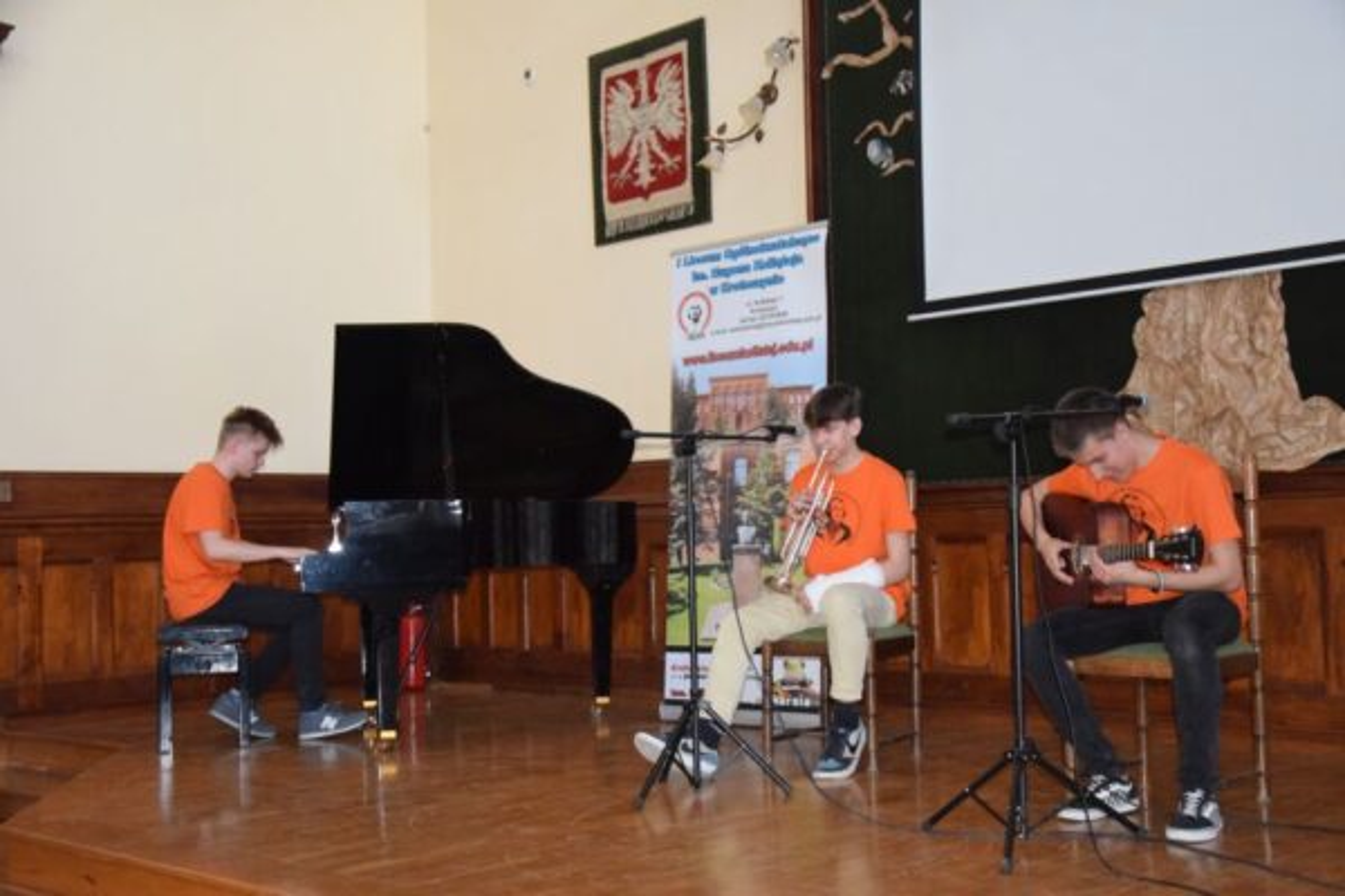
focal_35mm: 42
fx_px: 1569
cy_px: 448
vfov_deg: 31.9
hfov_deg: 46.4
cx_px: 672
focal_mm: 28
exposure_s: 1/60
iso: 3200
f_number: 4
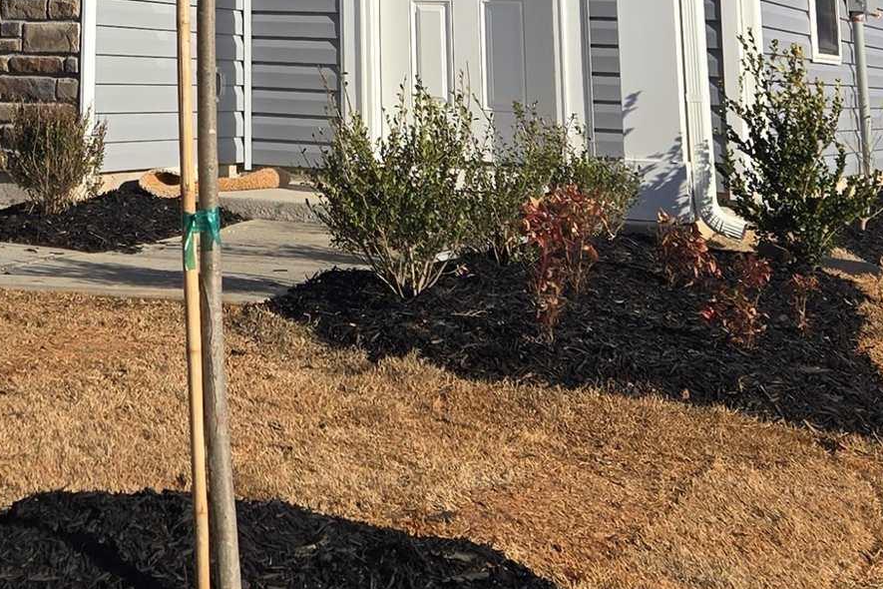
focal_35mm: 83
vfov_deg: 15.0
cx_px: -8
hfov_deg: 23.4
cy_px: -344
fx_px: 2036
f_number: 1.8
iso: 25
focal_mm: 5.4
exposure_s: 1/2240
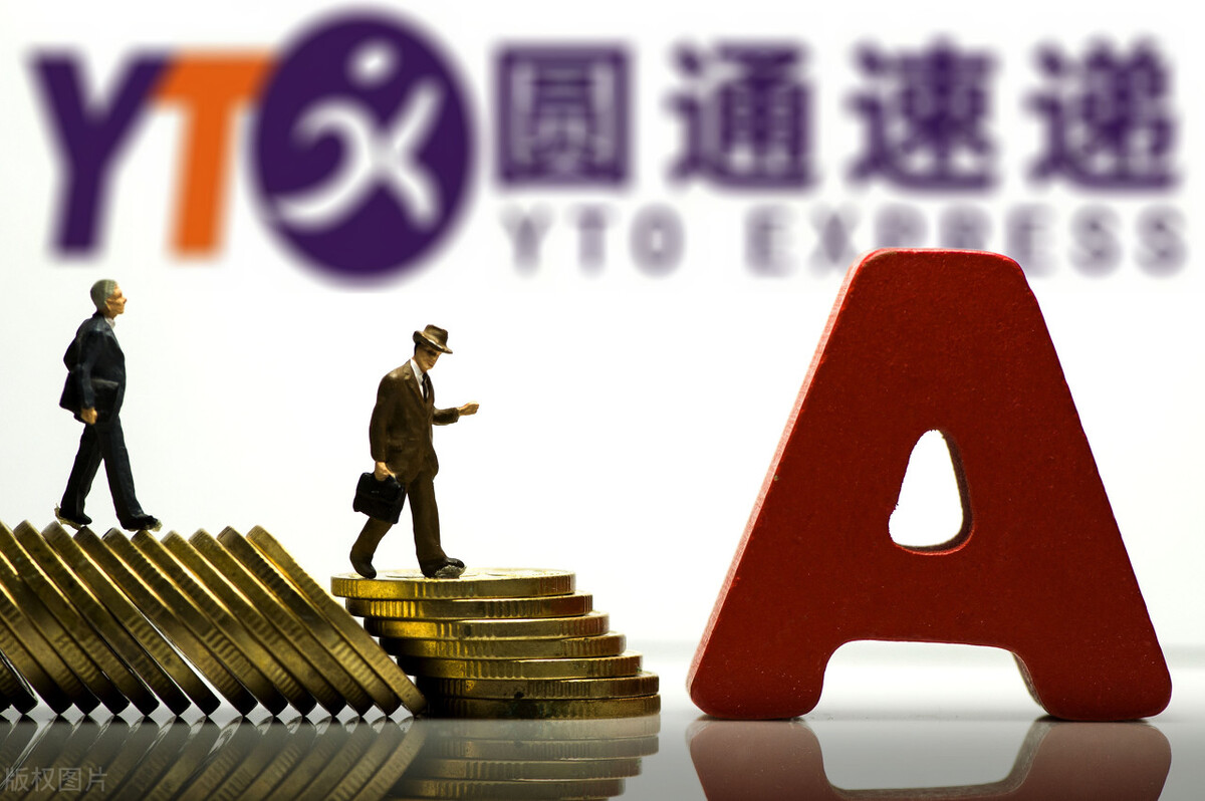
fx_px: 5267
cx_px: 602
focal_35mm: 158
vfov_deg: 8.7
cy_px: 400
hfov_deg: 13.1
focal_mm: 105
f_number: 9
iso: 500
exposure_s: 1/250
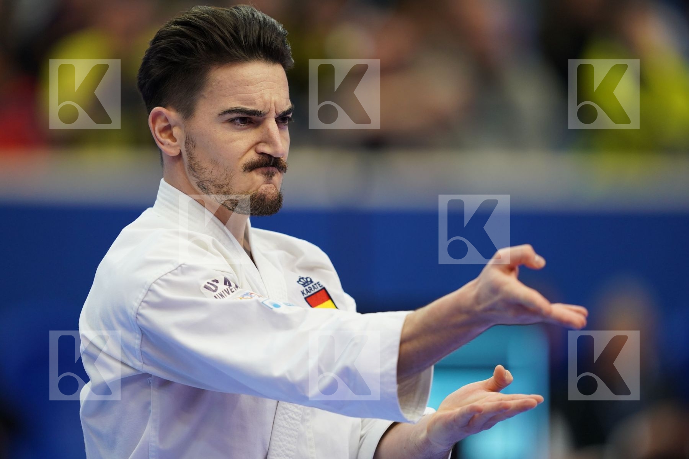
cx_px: 344
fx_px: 7655
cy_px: 230
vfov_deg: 3.4
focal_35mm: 400
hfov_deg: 5.2
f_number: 2.8
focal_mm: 400
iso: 1600
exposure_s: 1/500
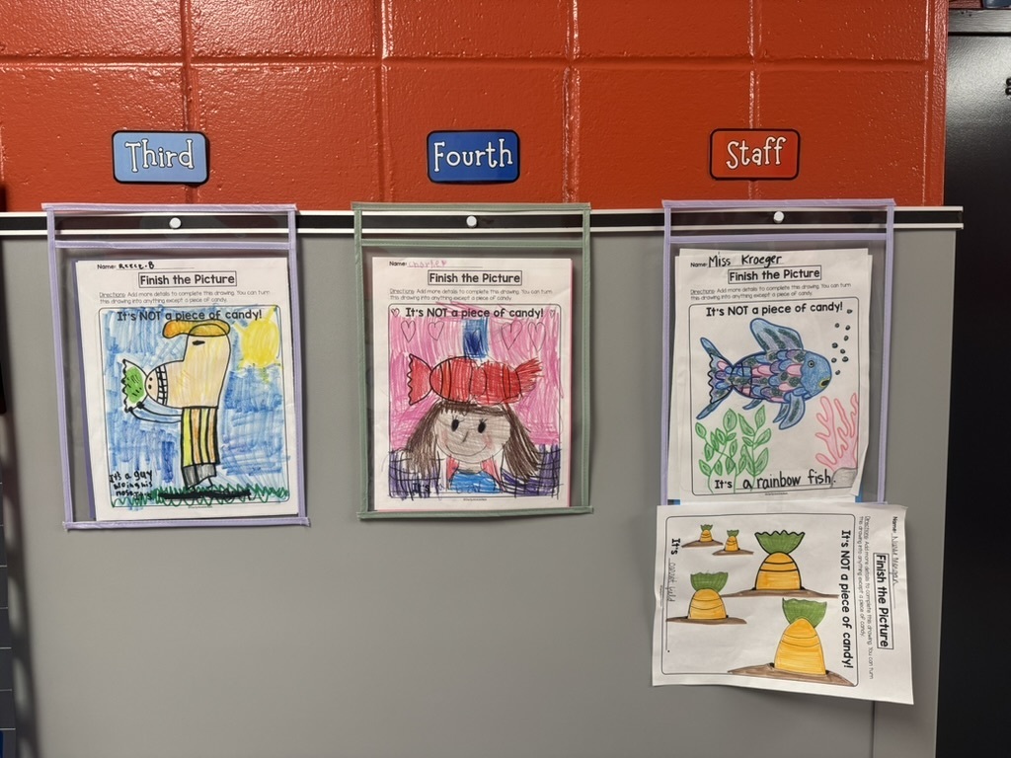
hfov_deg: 71.6
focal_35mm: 24
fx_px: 701
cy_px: 379
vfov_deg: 56.8
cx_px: 506
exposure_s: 1/120
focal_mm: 6.76
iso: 200
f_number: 1.78
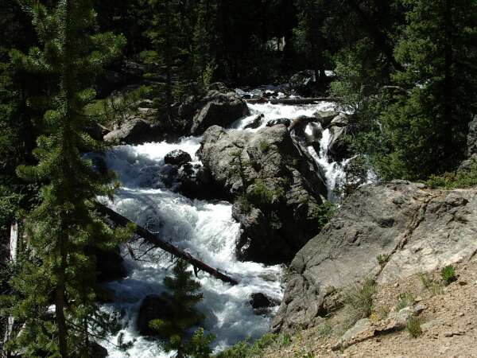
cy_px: 179
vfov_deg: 28.0
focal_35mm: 52
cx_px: 238
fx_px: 717
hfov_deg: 36.8
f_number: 5.5
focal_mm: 7.8
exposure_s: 1/320
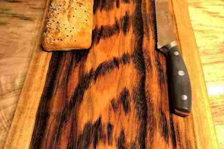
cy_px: 89
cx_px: 112
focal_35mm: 39
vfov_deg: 34.1
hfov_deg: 49.6
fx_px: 243
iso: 80
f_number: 1.8
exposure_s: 1/17
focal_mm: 3.99
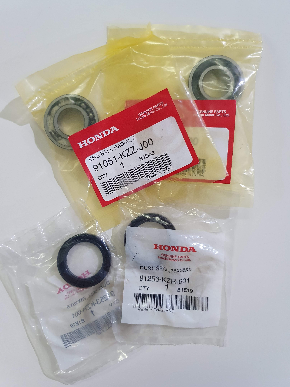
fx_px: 290
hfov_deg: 53.1
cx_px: 145
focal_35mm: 26
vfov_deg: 67.3
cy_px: 194
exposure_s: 1/50
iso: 400
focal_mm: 4.32
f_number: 1.5
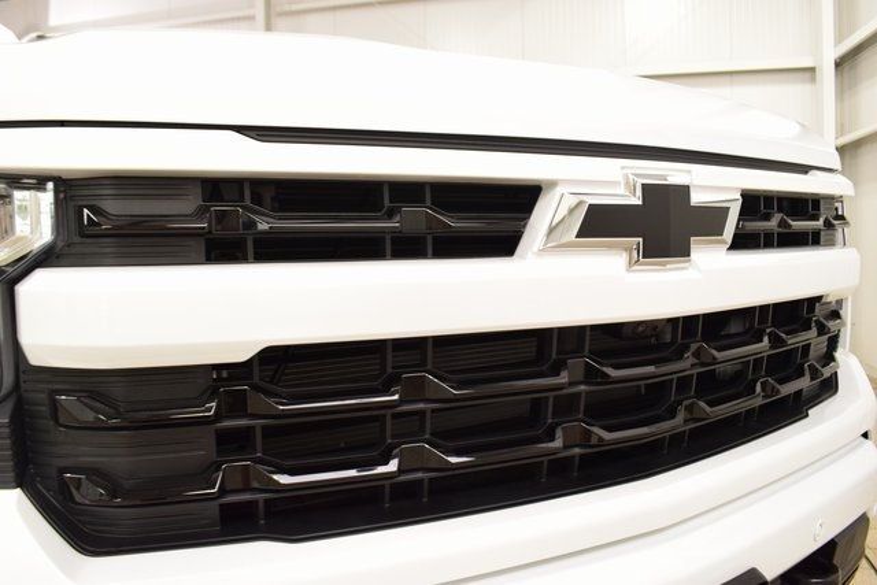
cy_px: 292
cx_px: 438
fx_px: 658
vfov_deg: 48.0
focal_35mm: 27
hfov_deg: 67.4
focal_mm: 18
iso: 1400
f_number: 7.1
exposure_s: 1/30
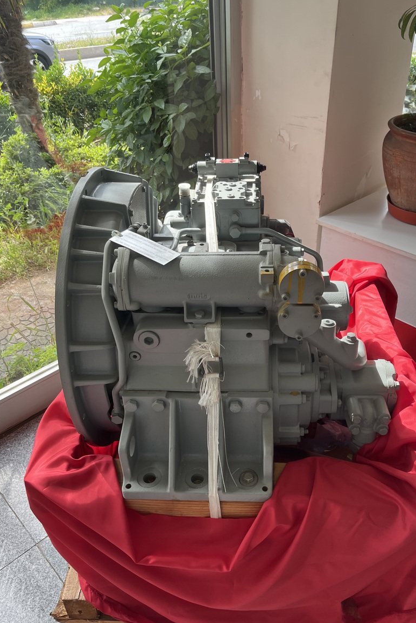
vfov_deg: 65.5
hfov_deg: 46.4
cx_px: 217
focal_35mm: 28
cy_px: 309
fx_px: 485
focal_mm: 5.1
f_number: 1.6
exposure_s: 1/188
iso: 40
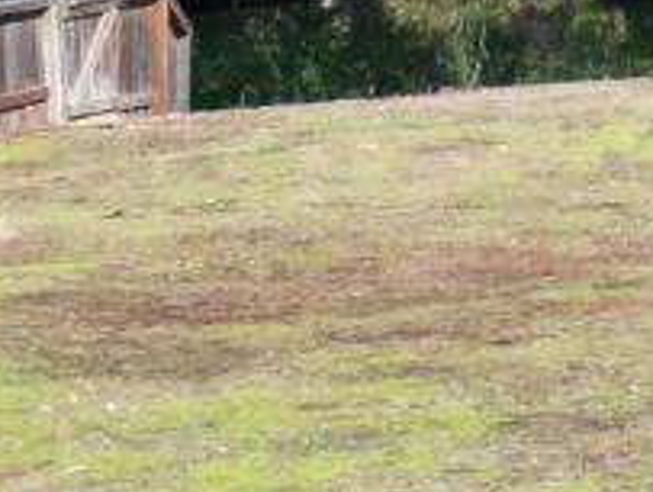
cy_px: -27
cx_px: 2281
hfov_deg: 8.3
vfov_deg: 8.4
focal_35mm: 177
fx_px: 3345
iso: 110
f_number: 1.7
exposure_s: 1/1250
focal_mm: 6.72
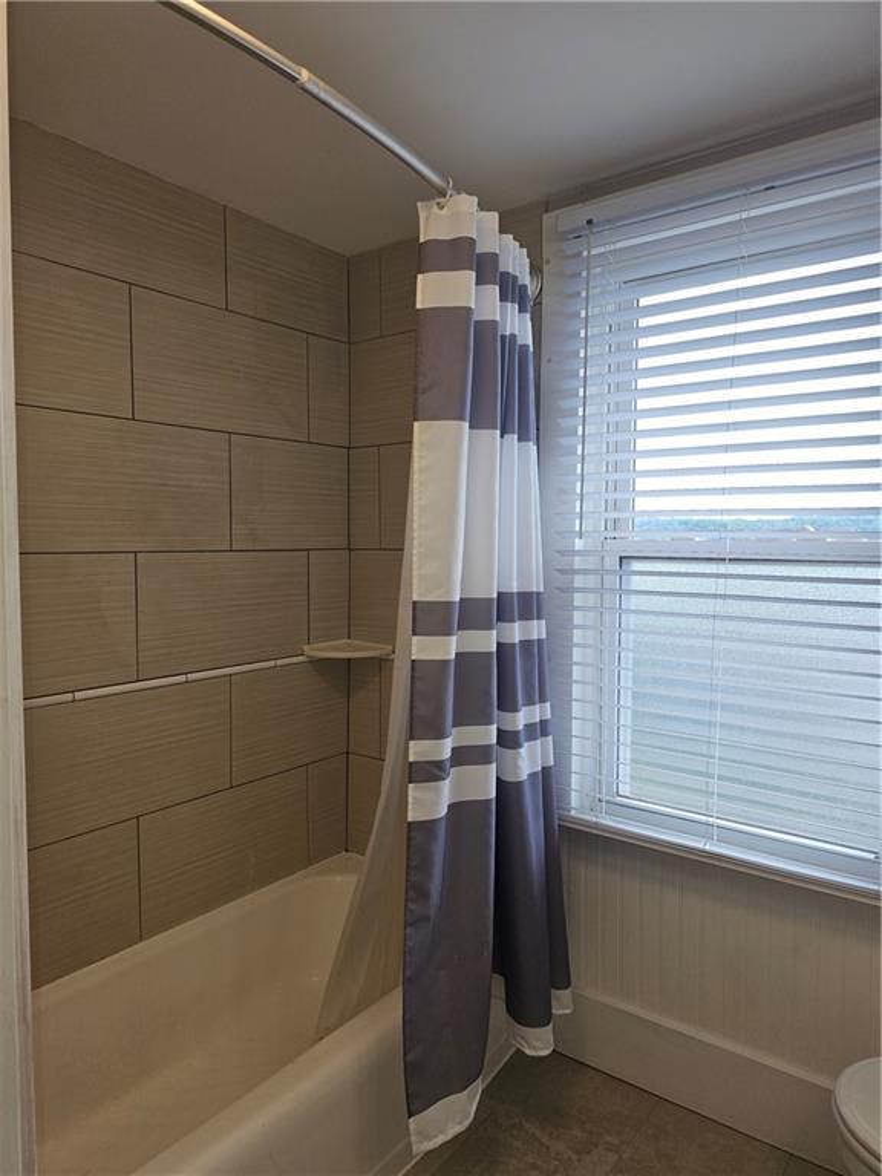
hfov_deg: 58.9
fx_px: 781
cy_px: 588
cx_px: 441
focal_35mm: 23
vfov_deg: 73.9
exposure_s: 1/60
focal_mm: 6.3
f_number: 1.7
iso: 16
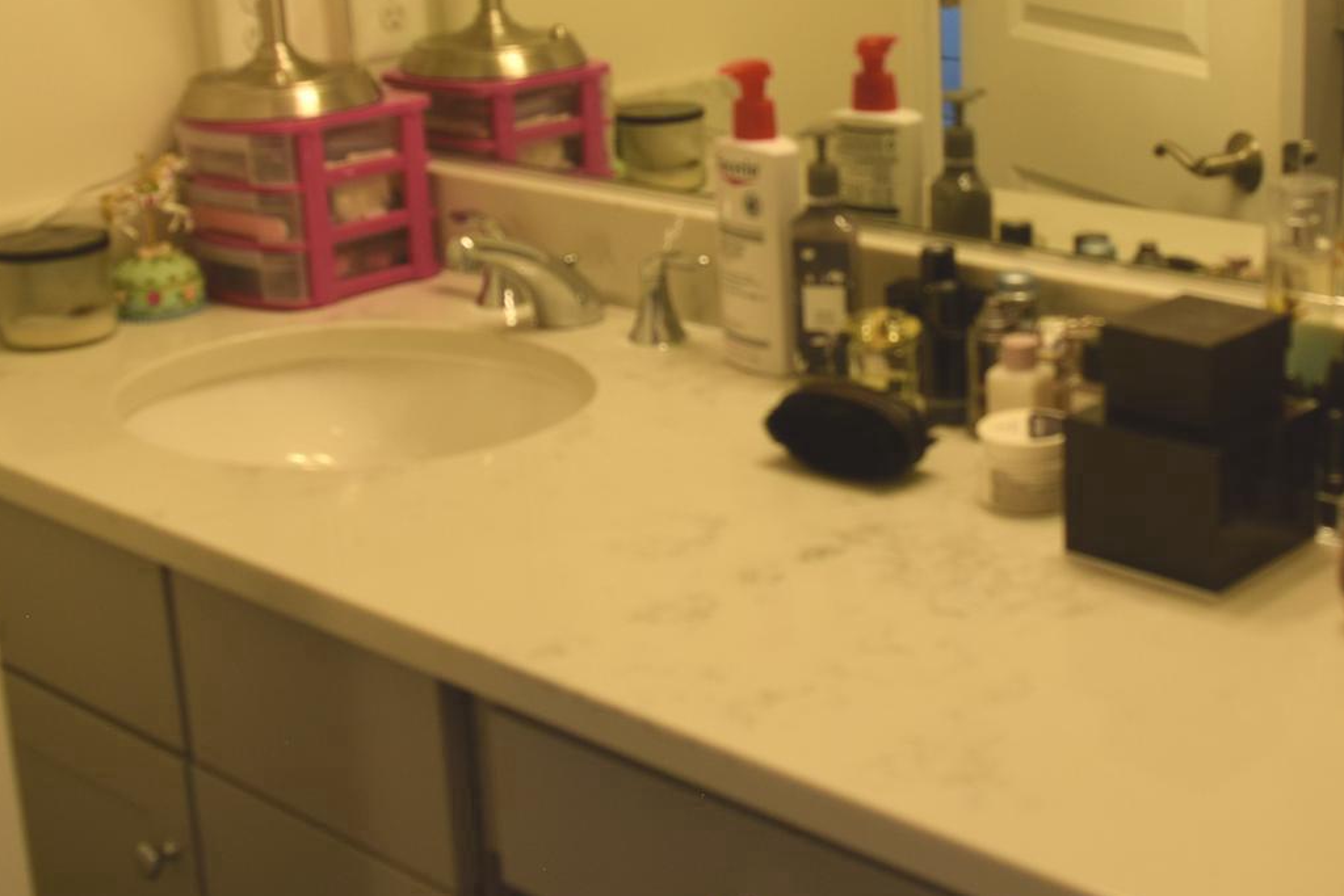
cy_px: 256
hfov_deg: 36.4
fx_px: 2016
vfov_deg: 24.9
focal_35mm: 54
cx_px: 915
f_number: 5
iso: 400
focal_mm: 18
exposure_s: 1/100
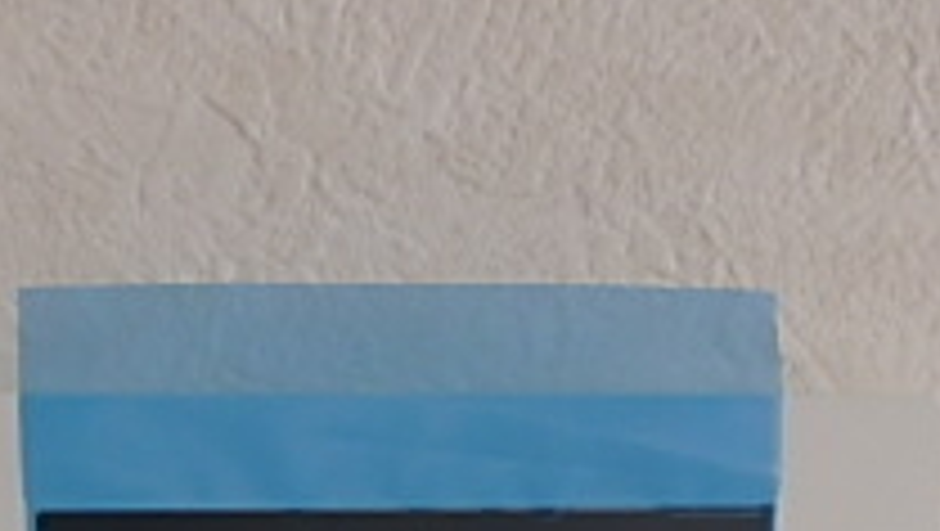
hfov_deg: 30.1
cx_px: 409
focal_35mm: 70
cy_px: 1026
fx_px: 1746
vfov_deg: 14.6
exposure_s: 1/40
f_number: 3.5
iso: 200
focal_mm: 3.7
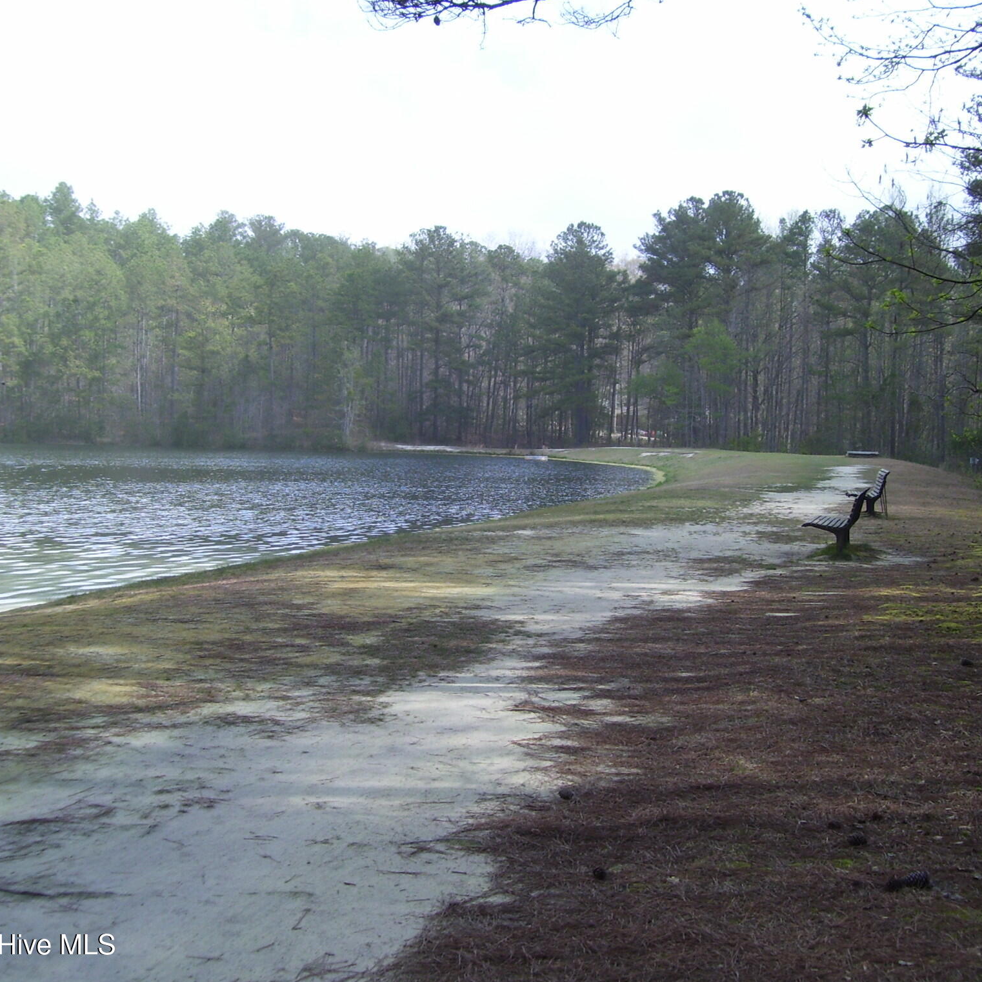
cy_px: 494
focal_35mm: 44
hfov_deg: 38.3
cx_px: 564
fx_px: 1412
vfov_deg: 38.3
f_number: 2.7
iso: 80
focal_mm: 6
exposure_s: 1/750
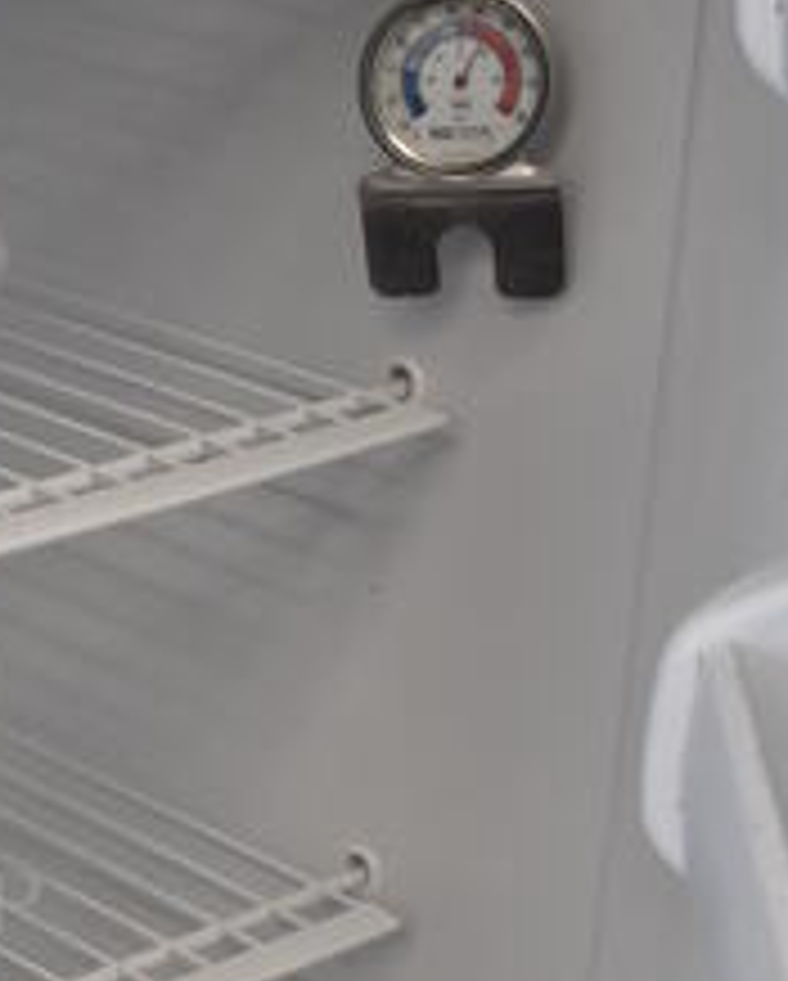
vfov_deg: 18.0
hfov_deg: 13.6
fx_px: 3084
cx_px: -419
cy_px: 718
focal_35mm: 106
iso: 800
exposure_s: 1/250
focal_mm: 18
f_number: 3.5
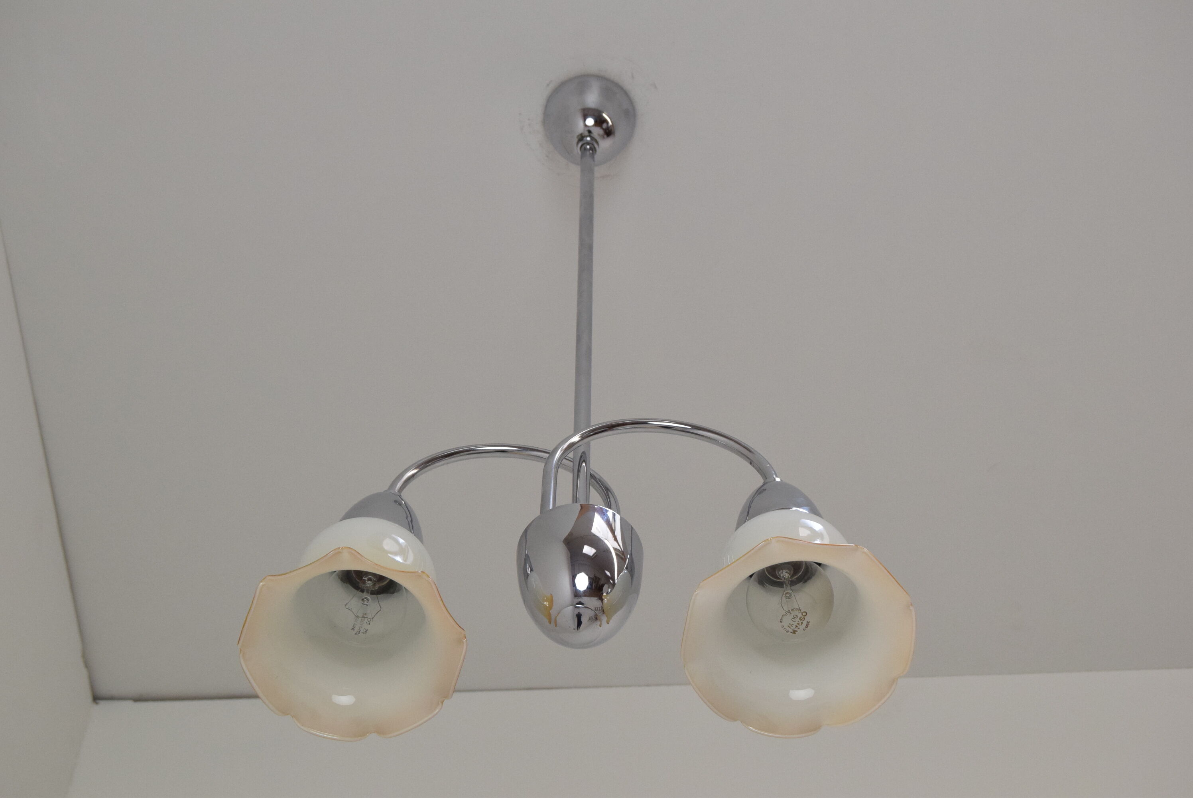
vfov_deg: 16.6
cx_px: 596
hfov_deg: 24.6
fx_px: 2736
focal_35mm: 82
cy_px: 399
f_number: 9
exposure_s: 1/320
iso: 1600
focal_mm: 55
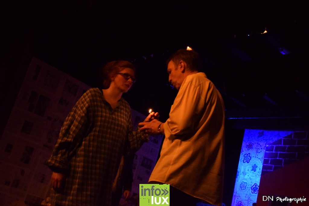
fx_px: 451
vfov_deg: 25.8
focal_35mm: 52
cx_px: 154
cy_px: 103
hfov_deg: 37.8
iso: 8000
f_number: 5.6
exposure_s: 1/60
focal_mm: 35
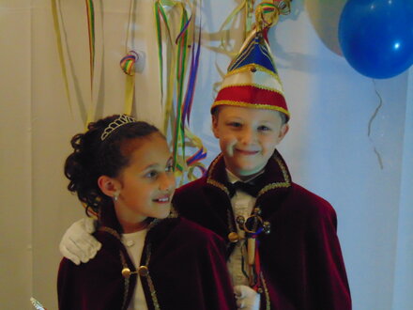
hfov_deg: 18.2
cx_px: 206
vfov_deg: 13.7
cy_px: 155
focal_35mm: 108
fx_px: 1289
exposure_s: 1/30
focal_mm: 19.4
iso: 800
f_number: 3.9
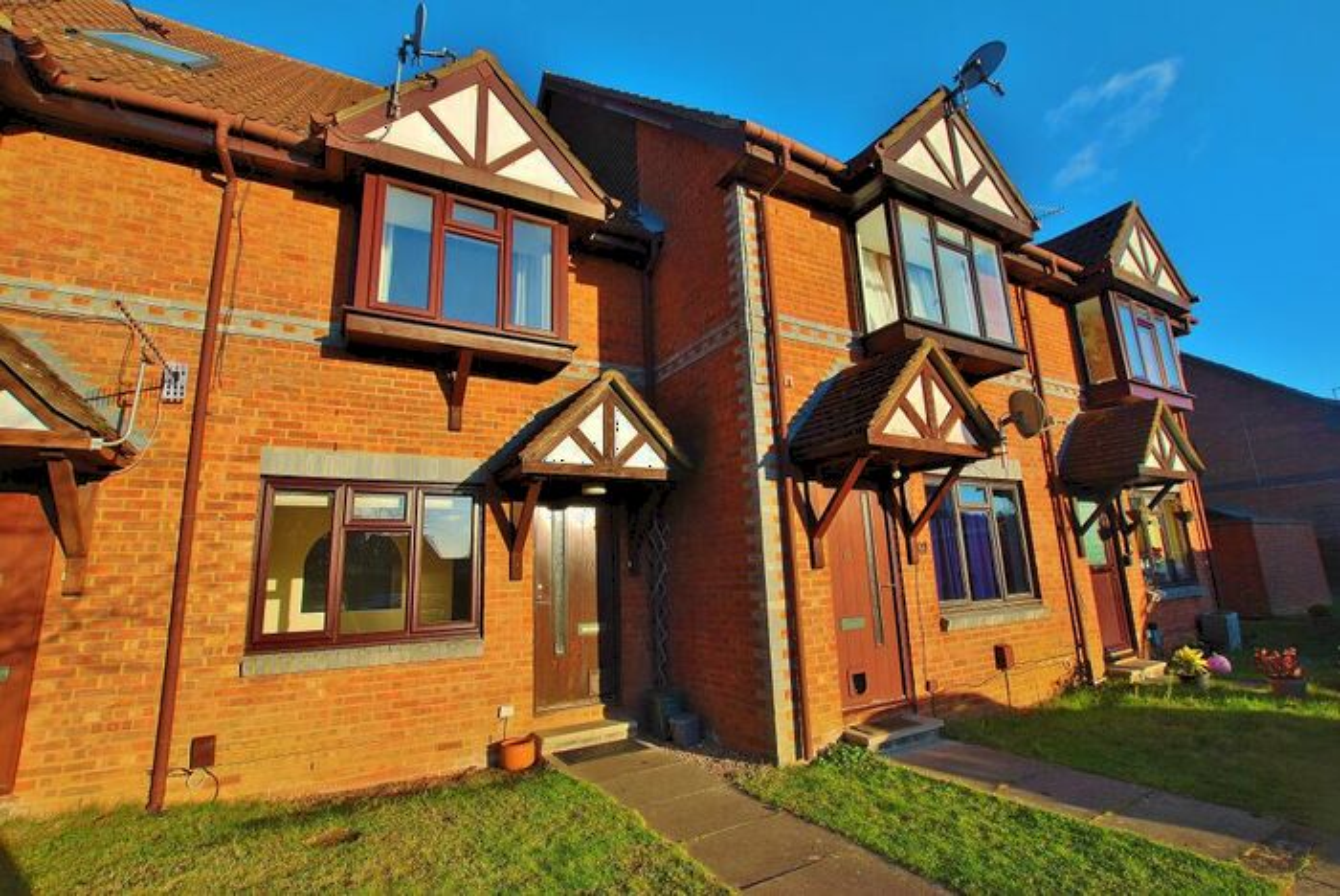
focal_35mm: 15
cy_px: 448
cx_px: 670
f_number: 7.1
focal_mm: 10
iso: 100
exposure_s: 1/200
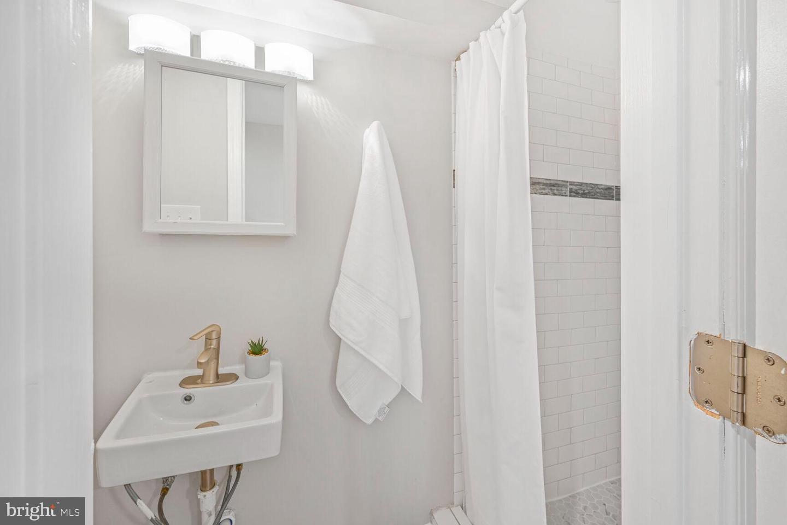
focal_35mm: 14
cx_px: 394
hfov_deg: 104.3
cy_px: 262
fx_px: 306
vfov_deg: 81.2
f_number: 9
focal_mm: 14
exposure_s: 1/1.25
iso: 200
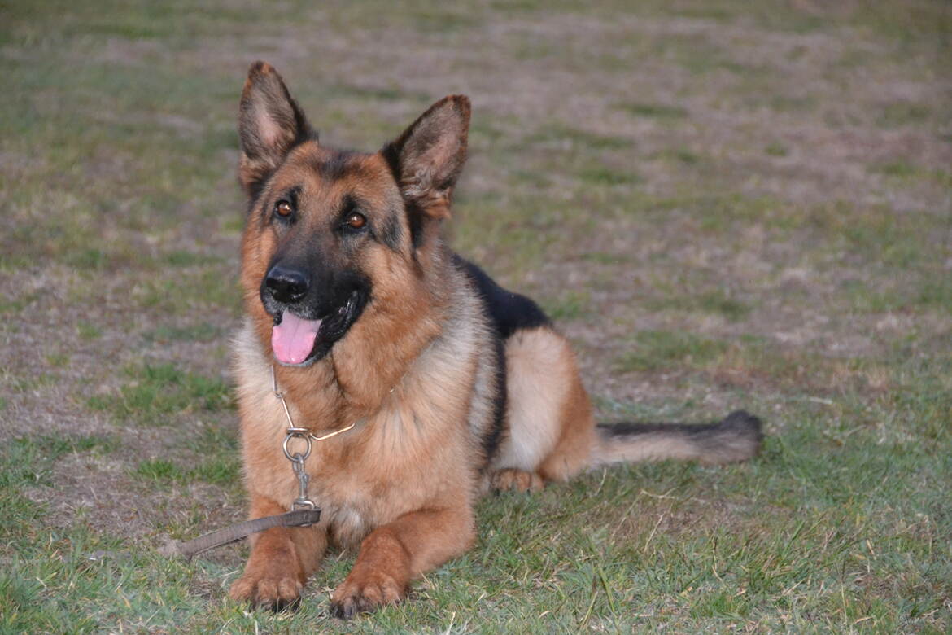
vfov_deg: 9.6
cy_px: 318
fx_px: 3768
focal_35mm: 142
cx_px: 476
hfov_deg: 14.4
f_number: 5.3
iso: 3200
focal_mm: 95
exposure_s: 1/60
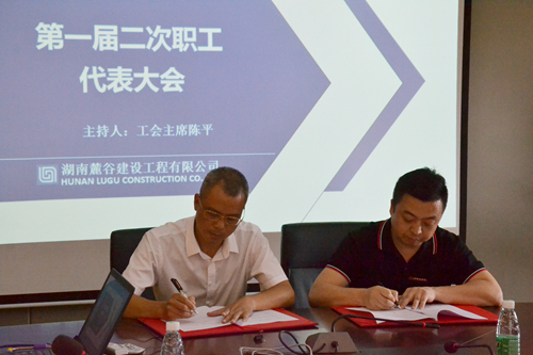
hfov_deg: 27.0
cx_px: 266
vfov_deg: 18.2
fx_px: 1110
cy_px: 178
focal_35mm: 75
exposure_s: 1/250
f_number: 8
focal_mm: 50
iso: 3200
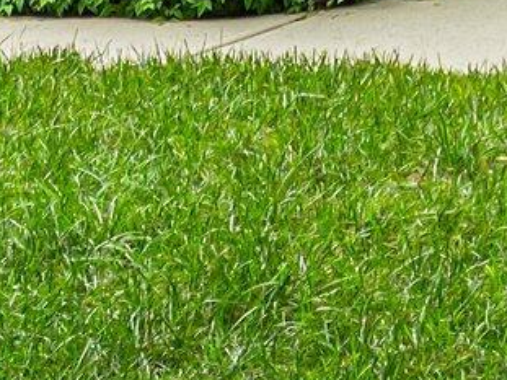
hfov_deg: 11.8
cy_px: -728
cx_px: 823
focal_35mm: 158
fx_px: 2313
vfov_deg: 8.1
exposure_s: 1/400
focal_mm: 12.29
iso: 310
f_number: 2.8
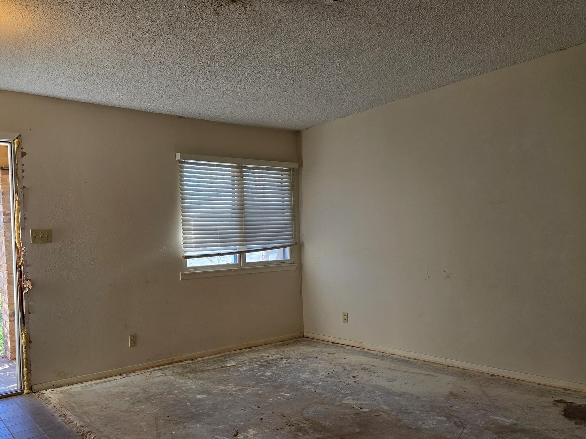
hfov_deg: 63.0
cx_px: 239
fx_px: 474
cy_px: 247
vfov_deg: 49.6
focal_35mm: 28
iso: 50
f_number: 1.7
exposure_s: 1/120
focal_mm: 6.3
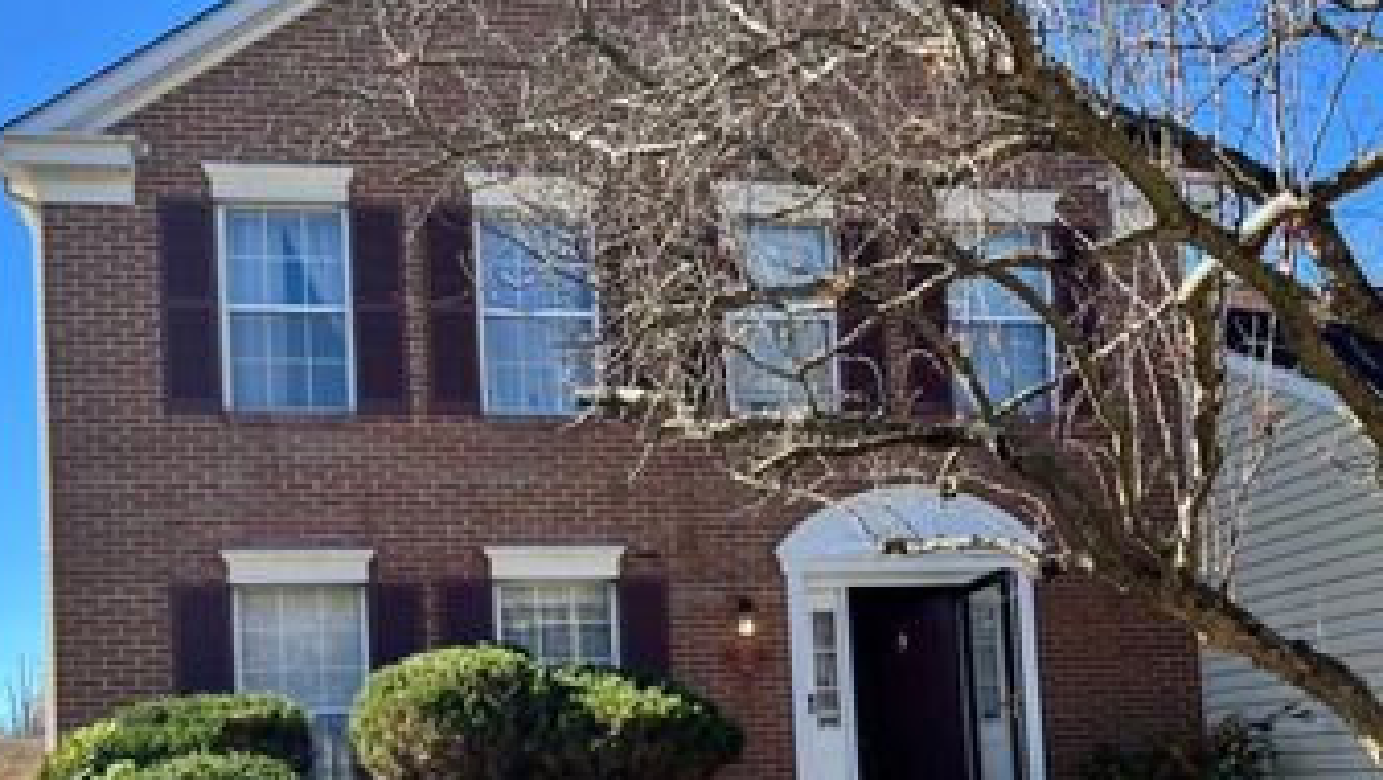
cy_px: 667
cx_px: 702
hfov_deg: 48.3
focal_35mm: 42
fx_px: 1541
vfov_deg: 27.6
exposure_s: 1/1431
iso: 50
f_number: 1.5
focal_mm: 5.7
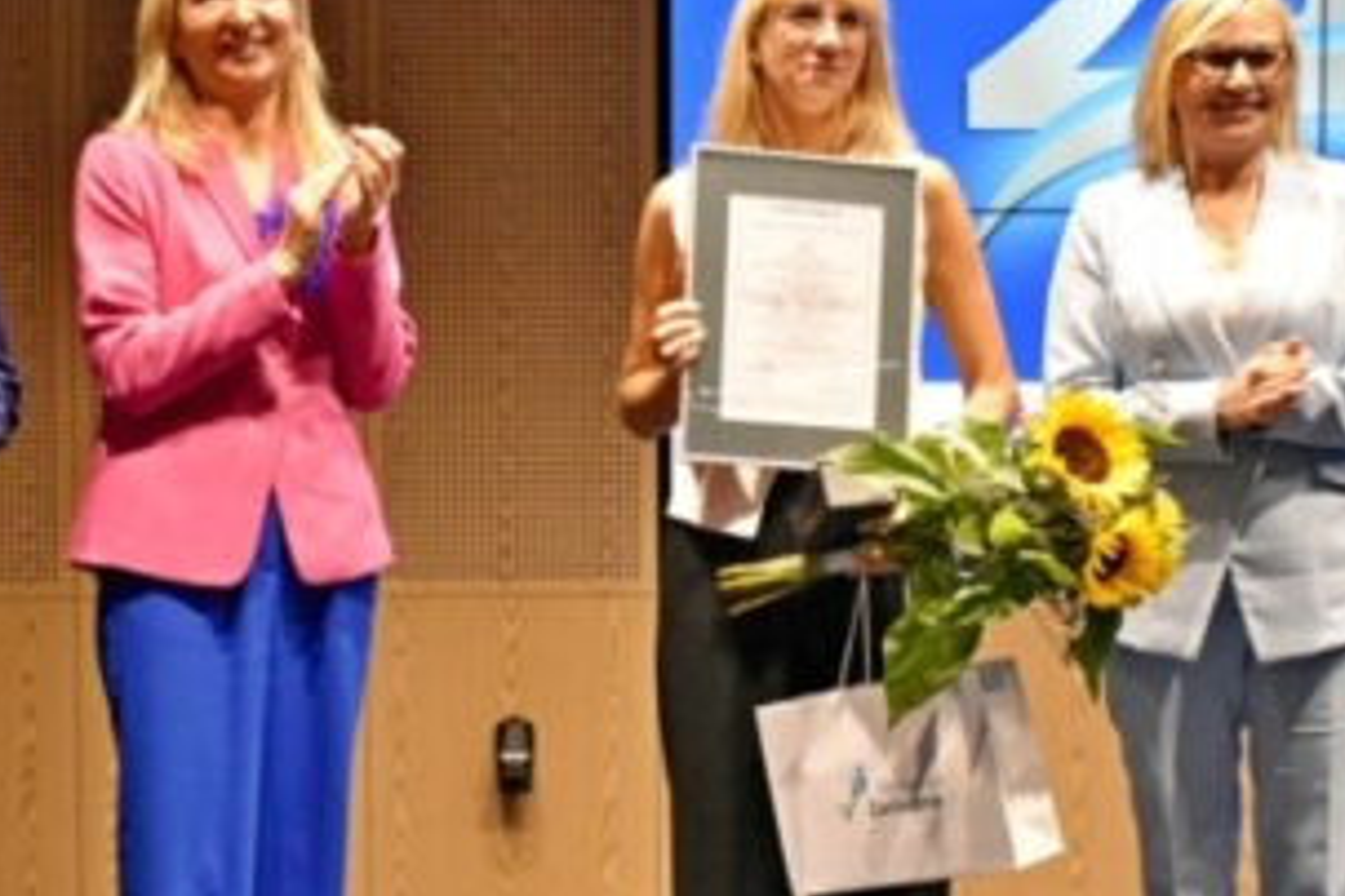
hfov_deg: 26.6
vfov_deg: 17.9
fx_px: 2839
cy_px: 506
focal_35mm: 76
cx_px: 533
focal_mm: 24
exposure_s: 1/250
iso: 3200
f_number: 4
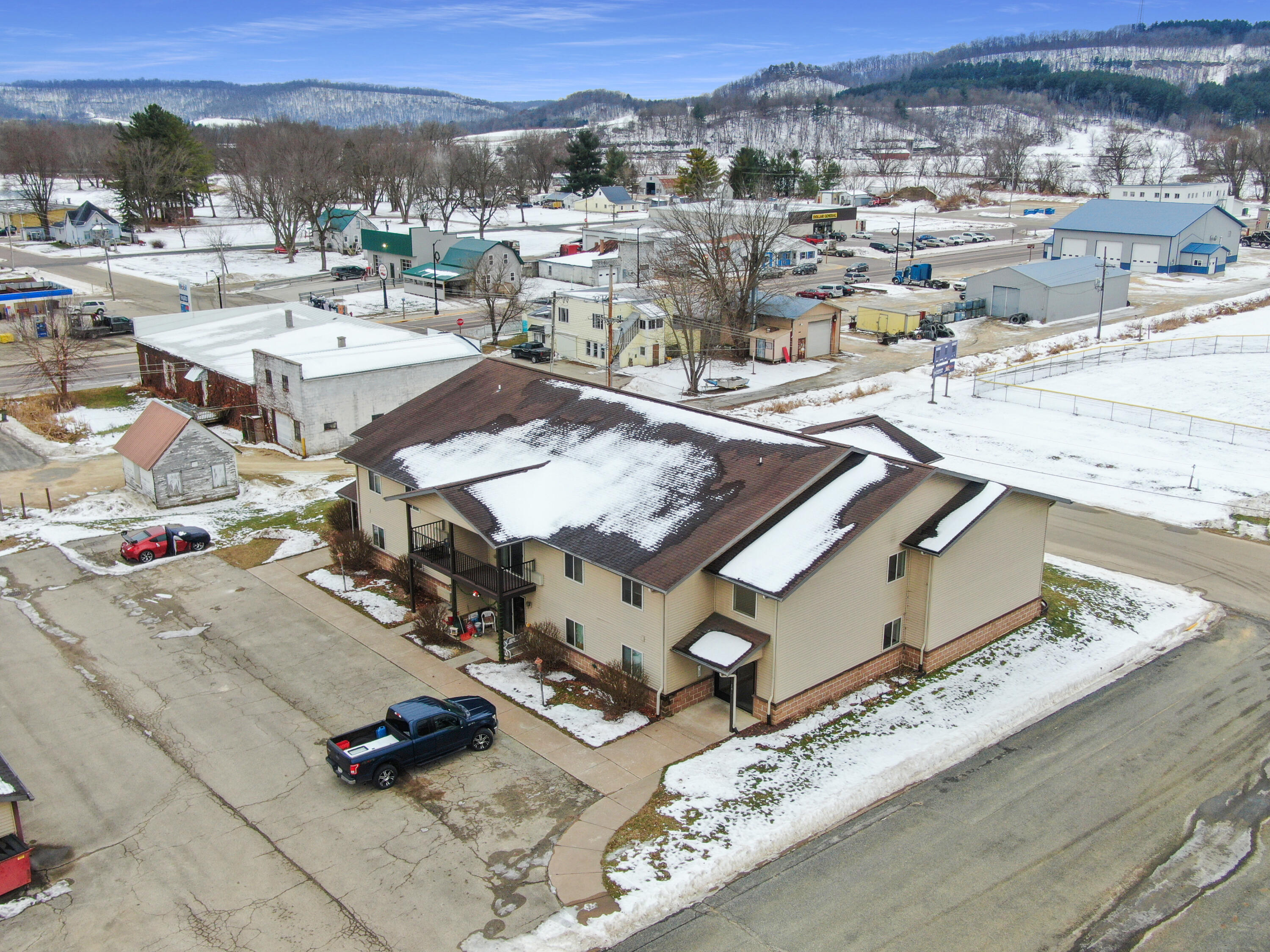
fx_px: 1211
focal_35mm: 33
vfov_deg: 42.9
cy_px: 476
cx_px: 635
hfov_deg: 55.4
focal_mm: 5.57
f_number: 3.2
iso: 100
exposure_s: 1/100
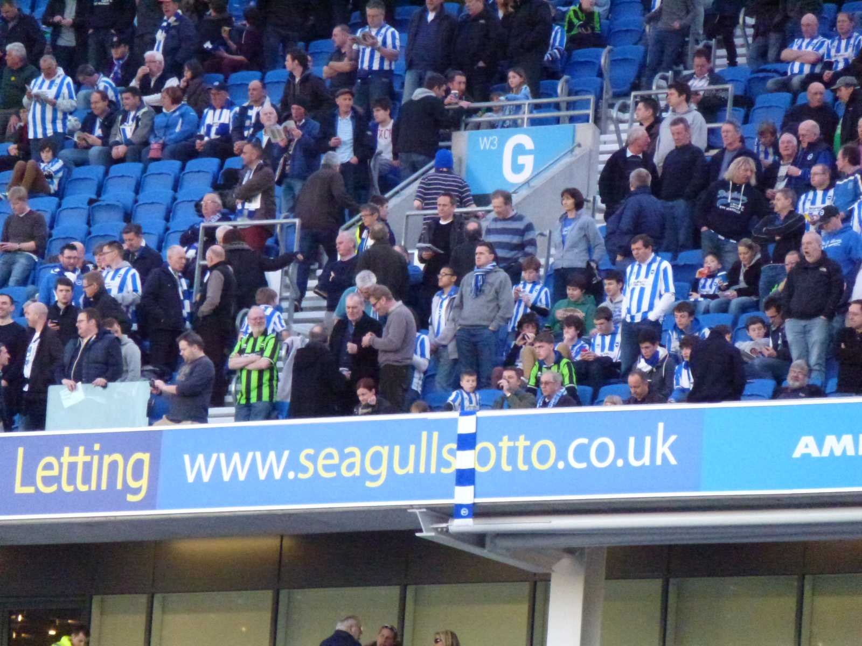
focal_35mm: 384
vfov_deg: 3.9
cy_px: 323
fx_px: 9562
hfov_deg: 5.2
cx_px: 431
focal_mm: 68.8
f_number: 5.9
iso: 1600
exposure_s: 1/400
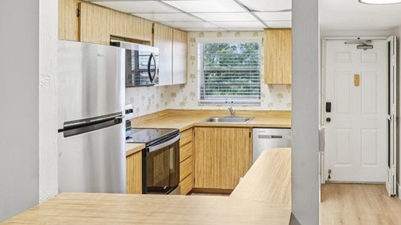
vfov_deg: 35.2
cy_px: 74
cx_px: 290
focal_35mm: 33
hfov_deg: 57.1
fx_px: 351
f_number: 8
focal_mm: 20
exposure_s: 1/30
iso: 400
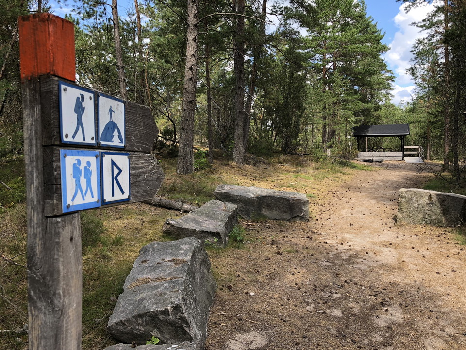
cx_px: 233
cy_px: 175
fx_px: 377
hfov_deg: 63.4
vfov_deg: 49.7
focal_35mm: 28
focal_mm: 3.99
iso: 20
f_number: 1.8
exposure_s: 1/251
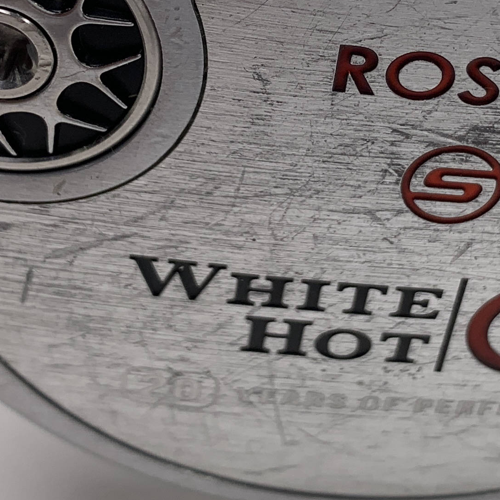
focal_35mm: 85
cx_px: 371
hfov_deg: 20.3
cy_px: 114
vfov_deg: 20.2
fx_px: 1389
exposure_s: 1/286
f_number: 1.8
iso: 25
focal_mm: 4.25
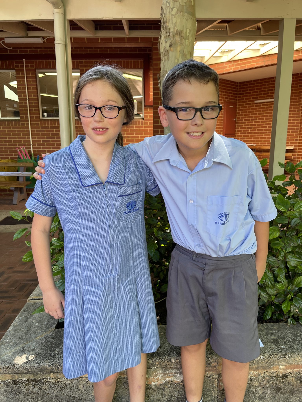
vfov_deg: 67.3
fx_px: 302
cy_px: 201
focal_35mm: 26
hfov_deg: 53.1
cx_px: 151
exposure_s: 1/121
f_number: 1.6
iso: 80
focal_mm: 5.1
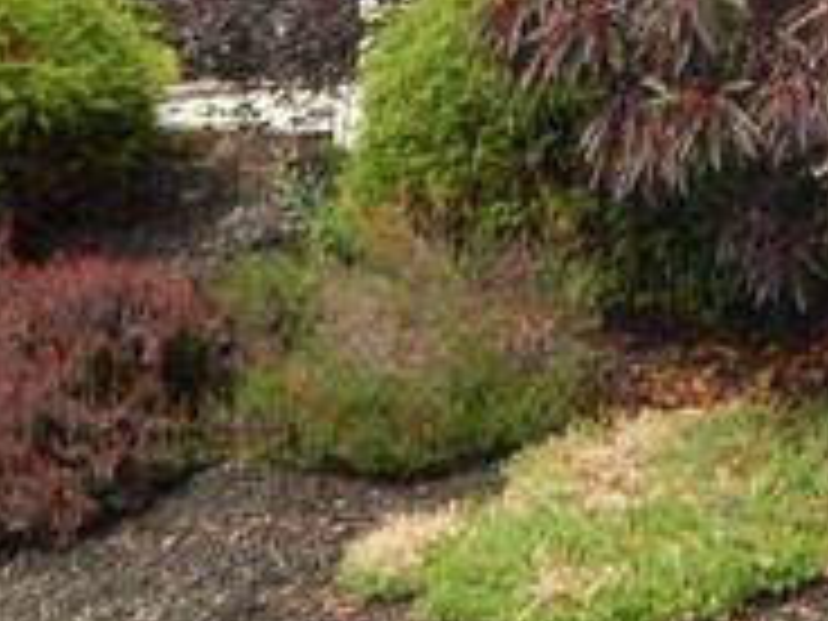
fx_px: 2512
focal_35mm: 105
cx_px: 855
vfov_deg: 13.5
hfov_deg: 18.2
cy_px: -216
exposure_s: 1/500
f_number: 3.4
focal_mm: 4.5
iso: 125
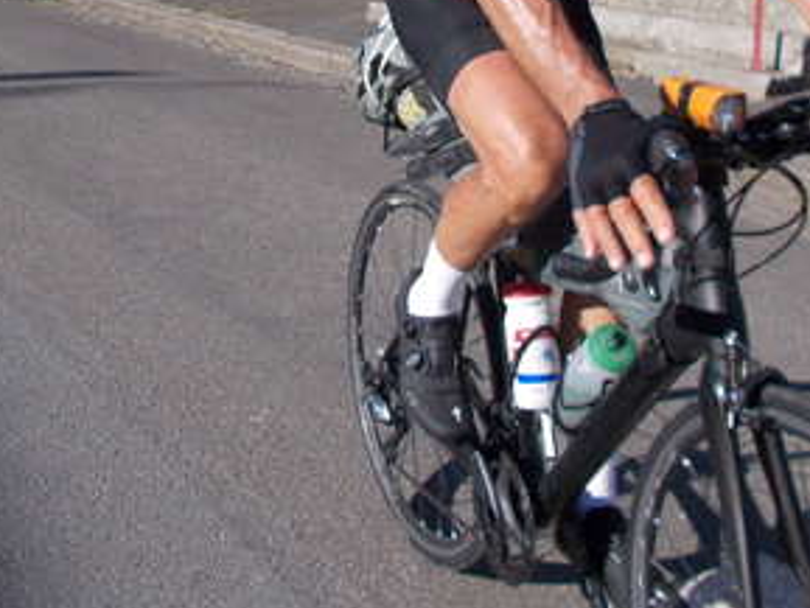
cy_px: 6
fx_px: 1264
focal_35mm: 54
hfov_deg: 35.4
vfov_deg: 25.7
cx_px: 328
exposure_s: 1/250
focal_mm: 4.6
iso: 80
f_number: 8
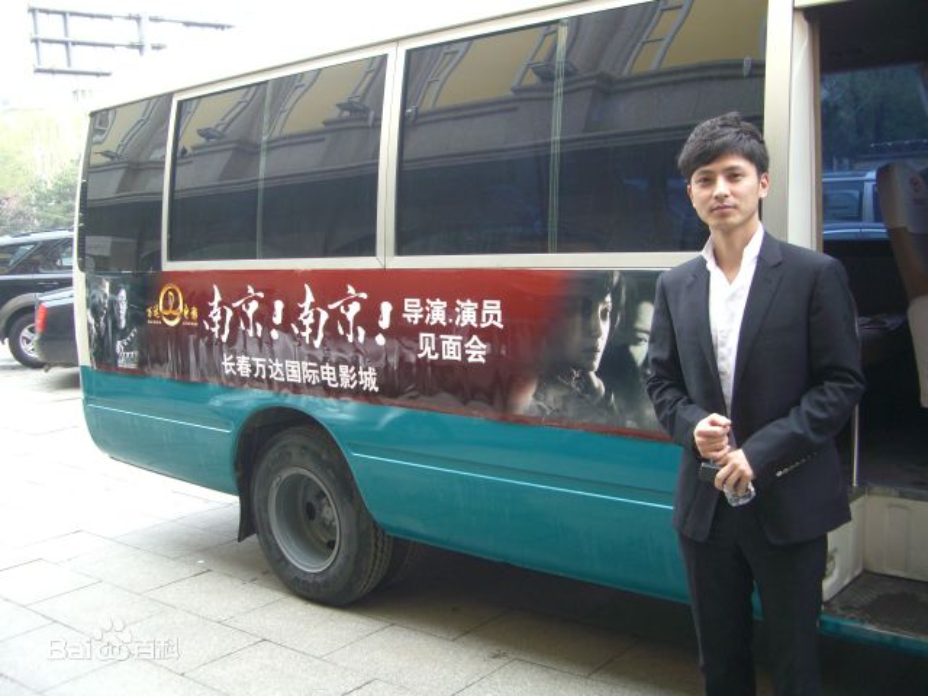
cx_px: 464
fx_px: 1019
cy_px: 348
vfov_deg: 37.7
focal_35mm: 38
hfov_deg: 49.0
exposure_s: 1/100
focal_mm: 7.9
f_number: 2.8
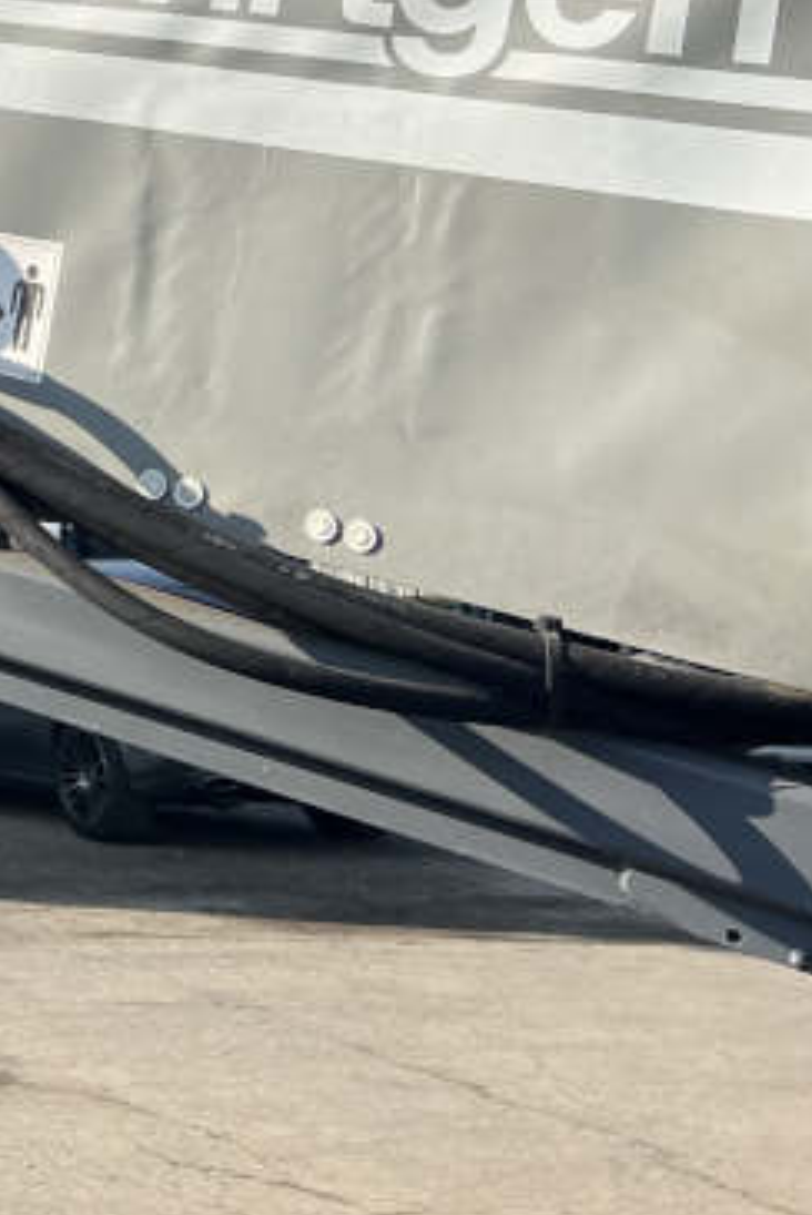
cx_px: -762
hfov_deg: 15.2
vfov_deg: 26.0
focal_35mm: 74
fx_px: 2499
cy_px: 13
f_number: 1.5
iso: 50
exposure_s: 1/3257
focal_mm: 5.7
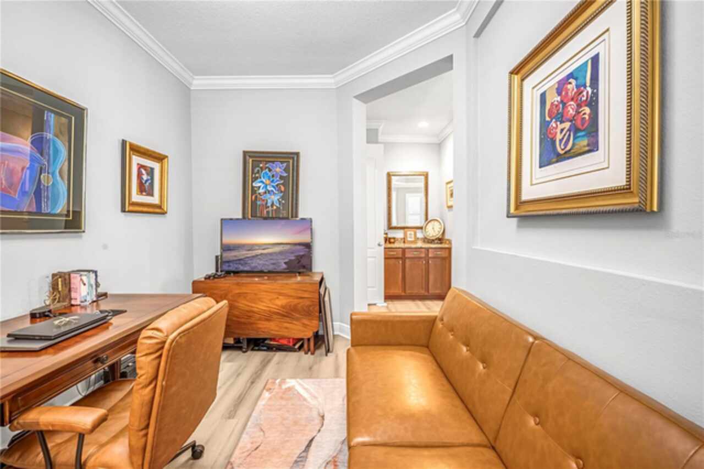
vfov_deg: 81.1
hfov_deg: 104.3
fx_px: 274
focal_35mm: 14
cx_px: 352
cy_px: 234
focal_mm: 14
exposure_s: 2.5
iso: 200
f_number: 9
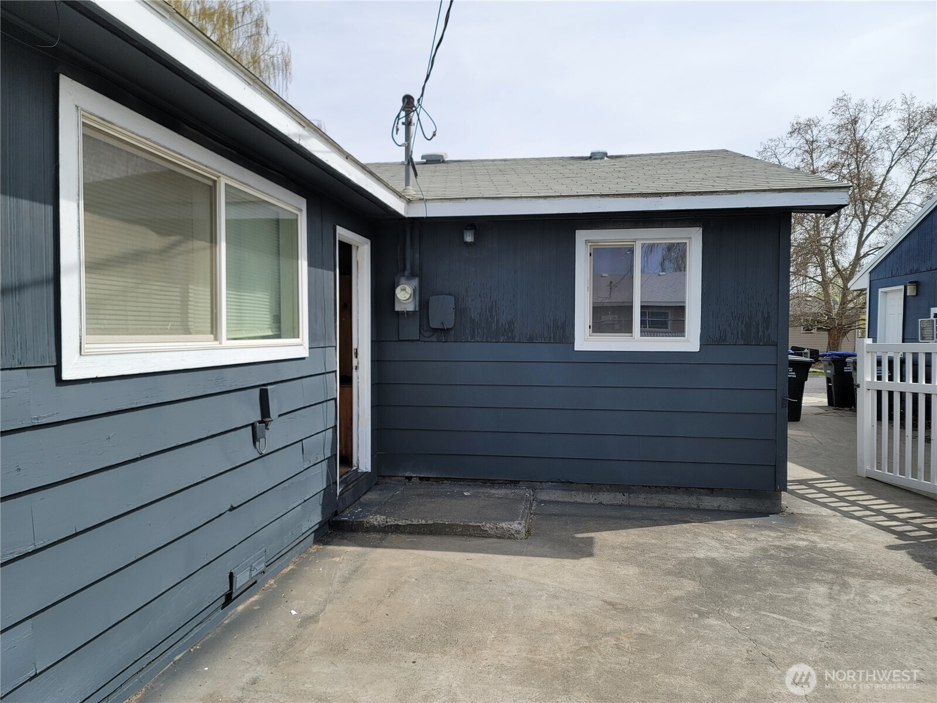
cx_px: 468
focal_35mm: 25
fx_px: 677
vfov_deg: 54.9
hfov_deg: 69.4
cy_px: 352
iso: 20
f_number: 1.8
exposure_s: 1/1011
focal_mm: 7
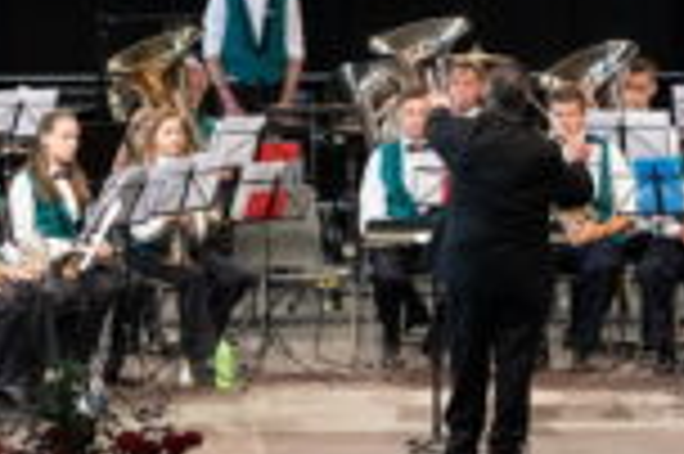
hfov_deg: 6.9
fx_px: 5694
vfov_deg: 4.6
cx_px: 202
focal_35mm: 300
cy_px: -34
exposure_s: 1/125
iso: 4000
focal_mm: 70
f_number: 8
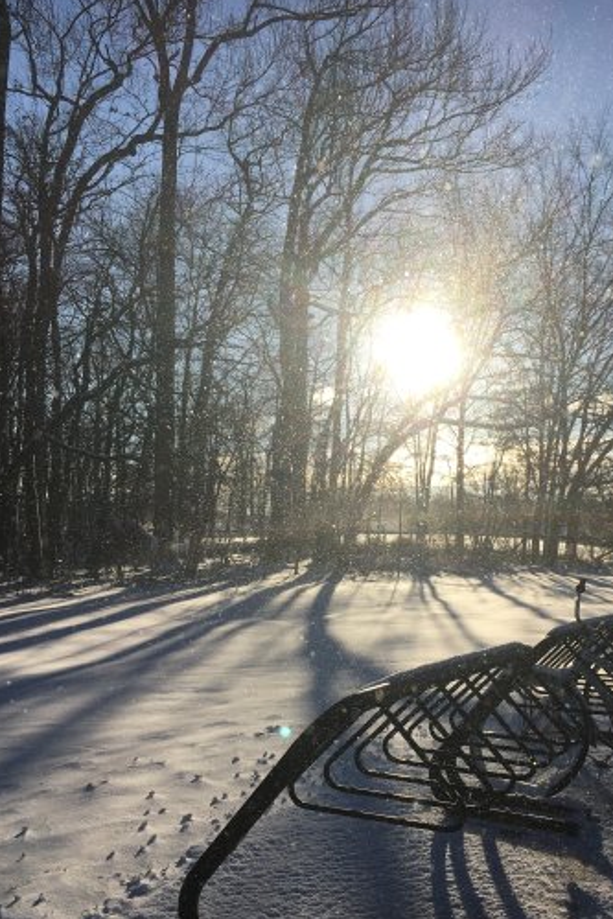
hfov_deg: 35.9
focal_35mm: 37
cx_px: 356
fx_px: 944
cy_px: 554
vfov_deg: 51.5
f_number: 2.2
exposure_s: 1/3497
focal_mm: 4.15
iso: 25
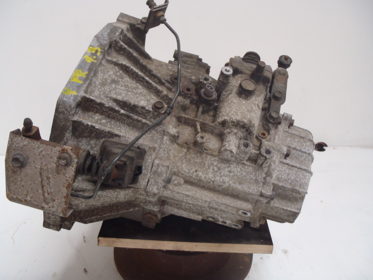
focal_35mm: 38
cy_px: 140
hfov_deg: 49.0
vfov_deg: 37.7
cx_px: 186
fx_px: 409
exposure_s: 1/6
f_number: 4.6
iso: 200
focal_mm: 6.83
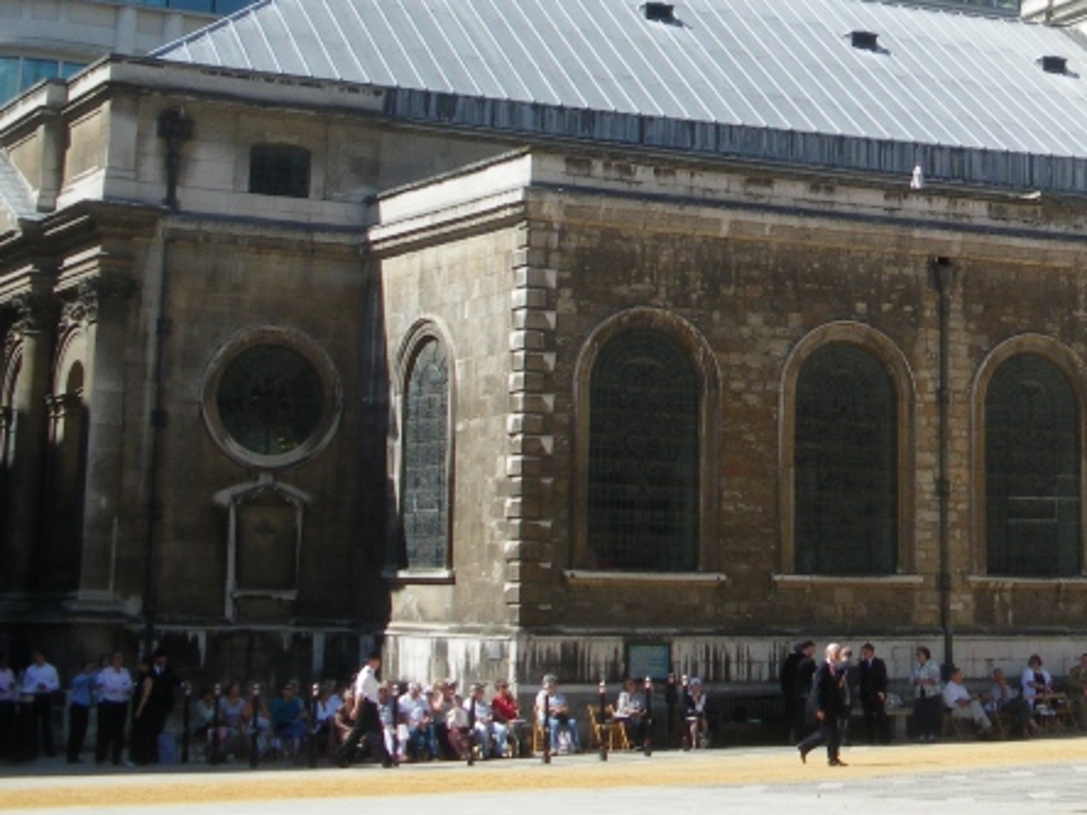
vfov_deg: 17.2
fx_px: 2606
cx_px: 1124
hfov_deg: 22.5
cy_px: -93
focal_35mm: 83
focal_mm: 6.3
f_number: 5.4
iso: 64
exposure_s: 1/250
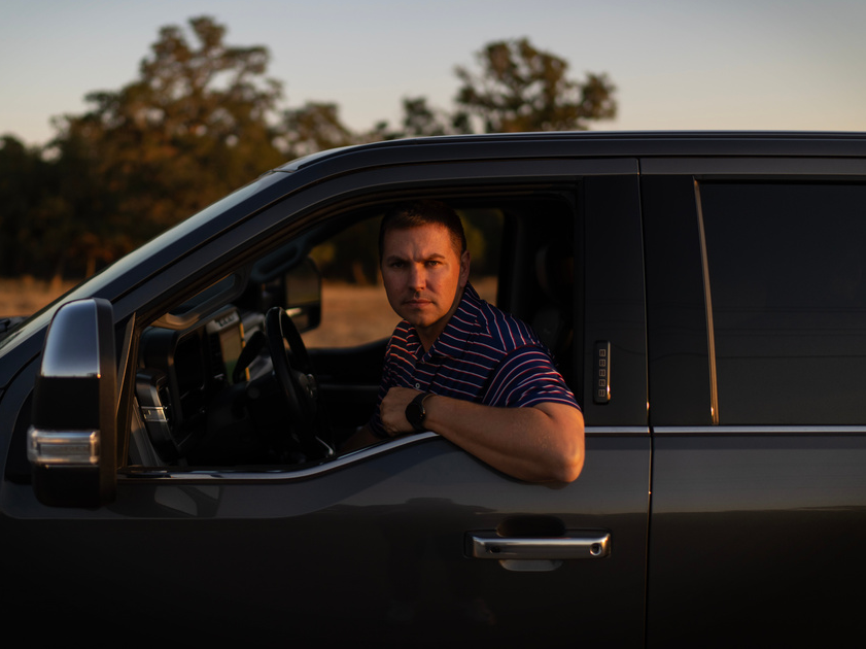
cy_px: 304
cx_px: 402
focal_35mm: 41
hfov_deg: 45.8
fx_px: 1025
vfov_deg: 35.1
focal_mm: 35
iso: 100
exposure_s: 1/1600
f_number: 1.4
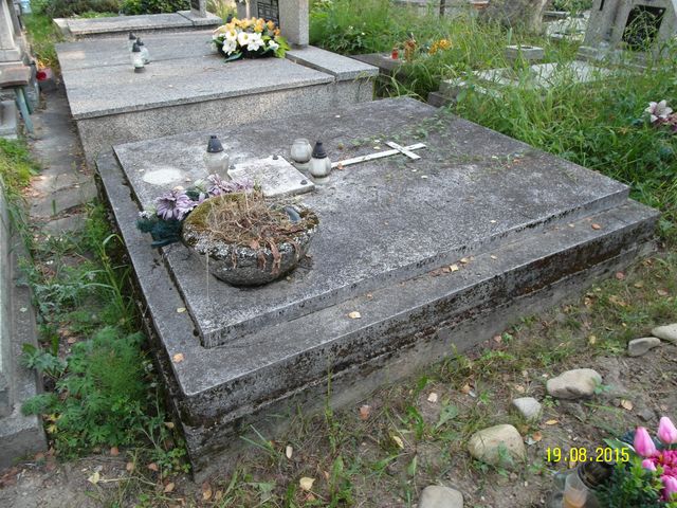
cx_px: 338
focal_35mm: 24
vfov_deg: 56.8
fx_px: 469
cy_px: 254
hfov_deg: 71.6
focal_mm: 5.2
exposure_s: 1/45
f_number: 3.4
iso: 100
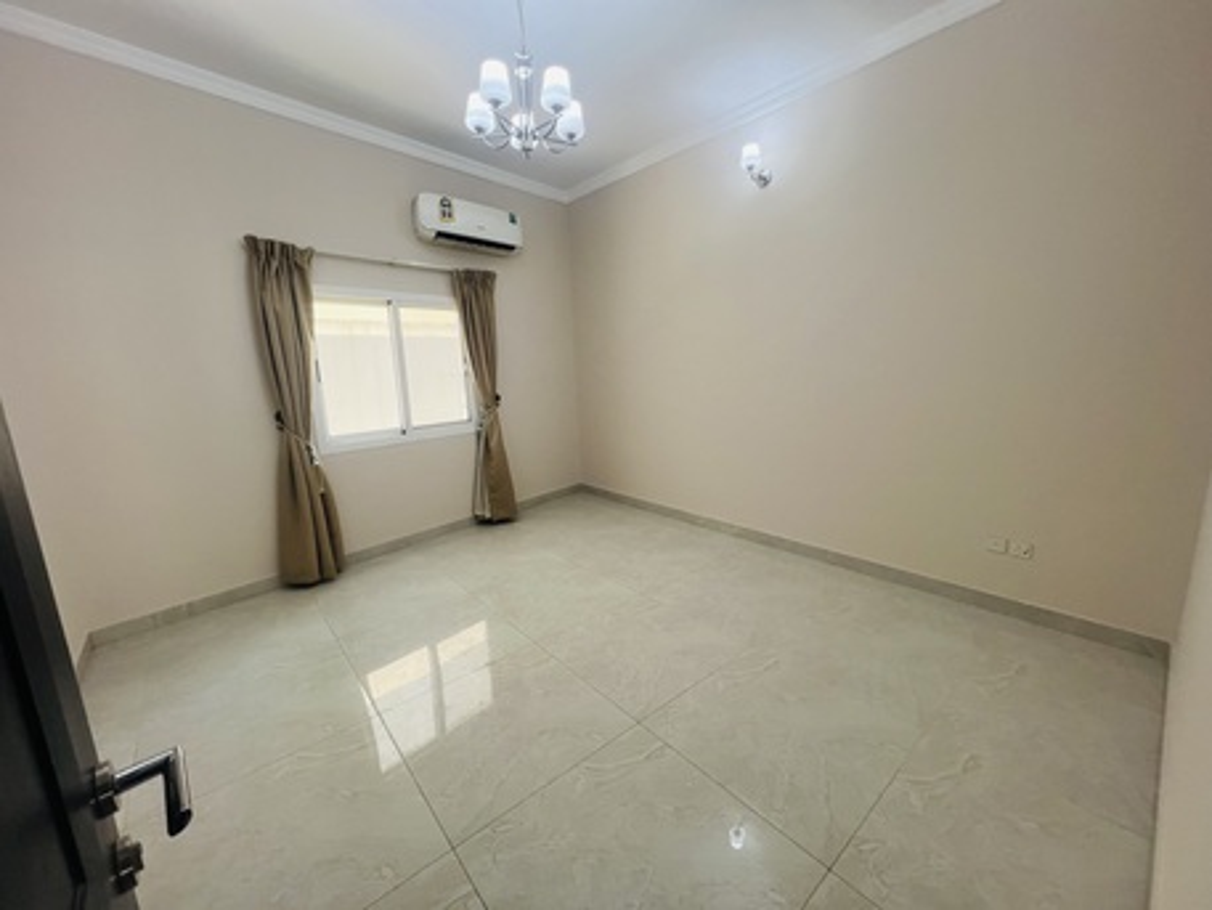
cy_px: 455
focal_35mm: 13
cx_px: 606
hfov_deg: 106.2
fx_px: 455
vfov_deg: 89.9
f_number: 1.8
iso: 50
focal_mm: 1.57
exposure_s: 1/25
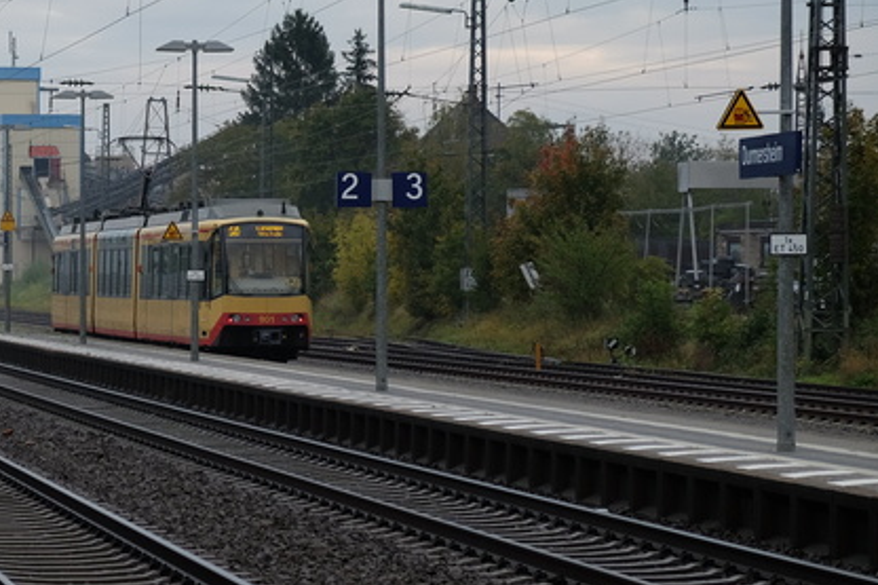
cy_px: 277
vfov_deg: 8.7
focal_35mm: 158
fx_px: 3852
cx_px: 55
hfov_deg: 12.9
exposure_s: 1/500
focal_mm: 55
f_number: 4
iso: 640
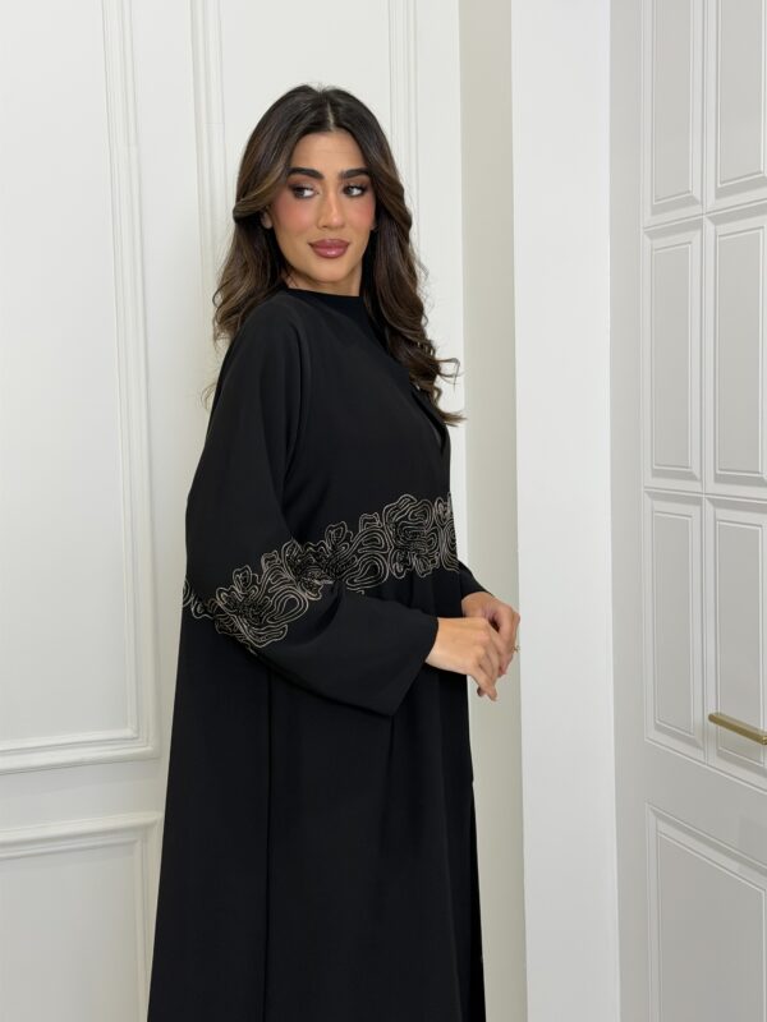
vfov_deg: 39.7
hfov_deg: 30.3
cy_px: 511
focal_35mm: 48
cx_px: 384
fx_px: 1418
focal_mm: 6.76
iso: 64
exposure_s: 1/297
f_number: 1.78
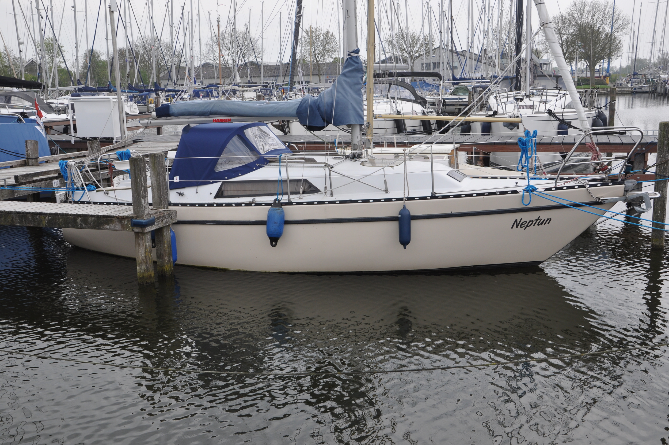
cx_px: 334
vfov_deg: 35.4
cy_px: 222
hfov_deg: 51.3
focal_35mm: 38
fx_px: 696
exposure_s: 1/250
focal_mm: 25
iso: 200
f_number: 8
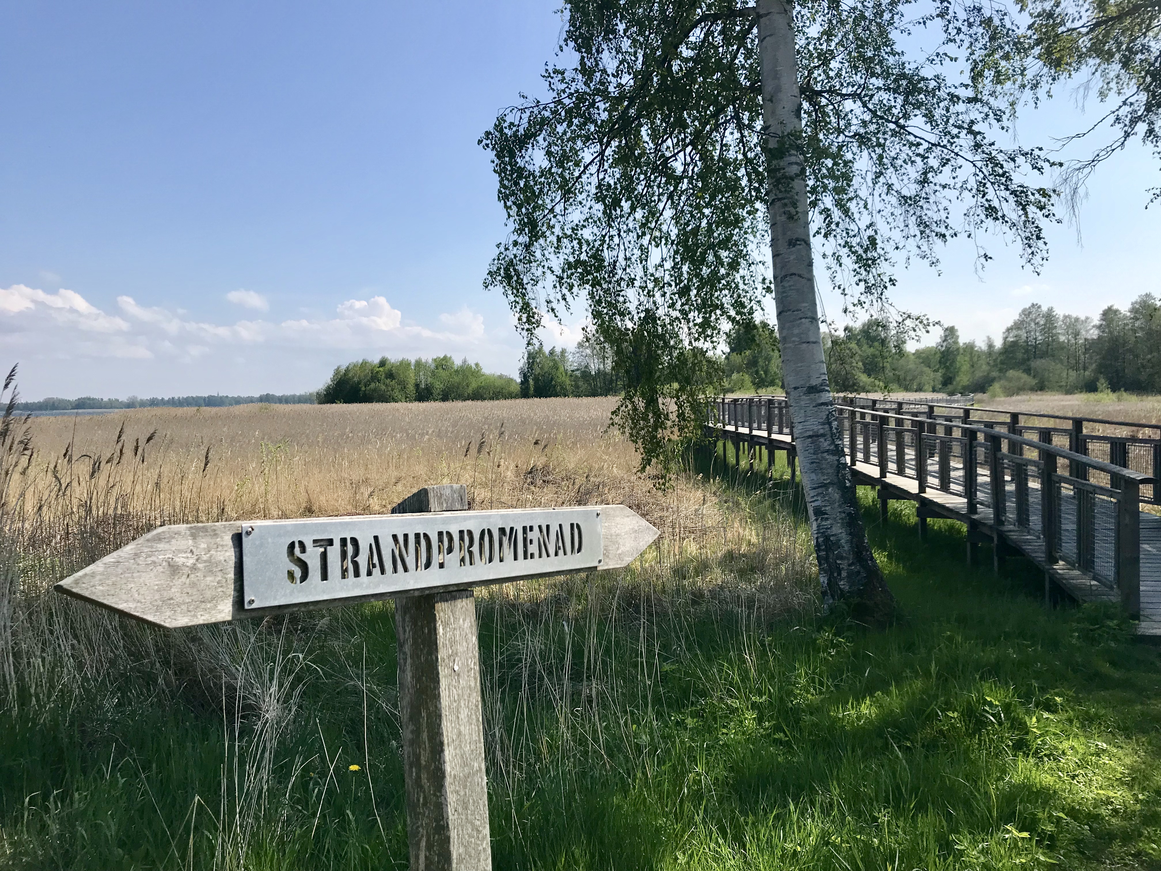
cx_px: 580
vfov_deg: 49.7
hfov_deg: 63.4
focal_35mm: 28
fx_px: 939
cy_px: 436
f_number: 1.8
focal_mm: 3.99
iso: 20
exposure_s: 1/2907
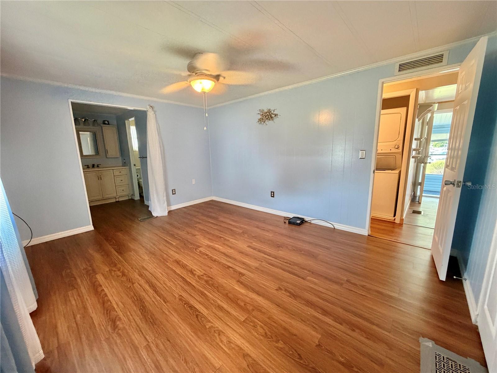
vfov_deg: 85.7
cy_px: 186
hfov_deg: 102.1
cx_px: 248
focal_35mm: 14
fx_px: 201
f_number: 2.2
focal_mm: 2.22
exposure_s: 1/60
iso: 500
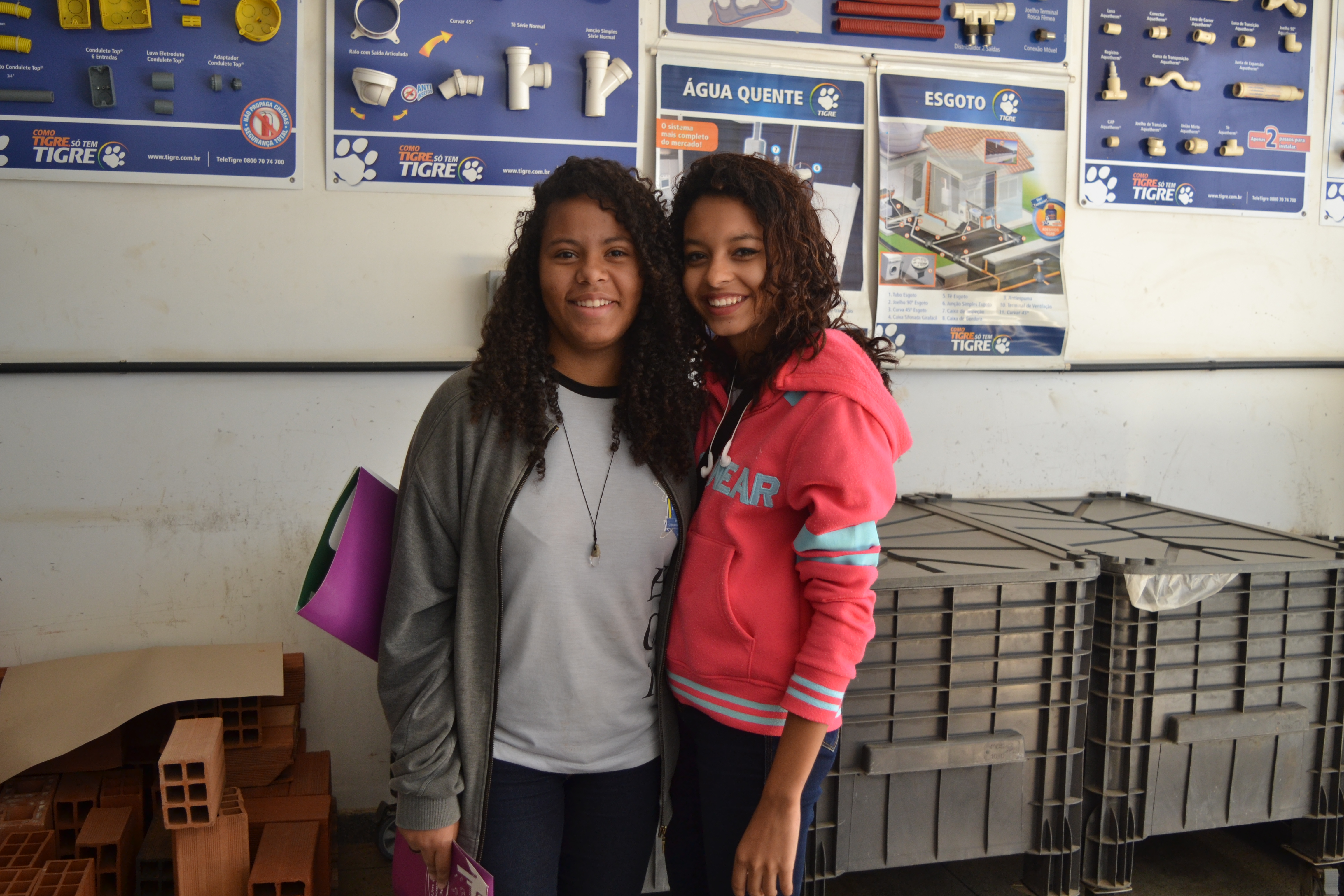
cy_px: 448
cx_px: 672
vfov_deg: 36.9
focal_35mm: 36
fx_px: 1344
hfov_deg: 53.1
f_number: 4
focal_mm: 24
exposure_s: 1/50
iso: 400
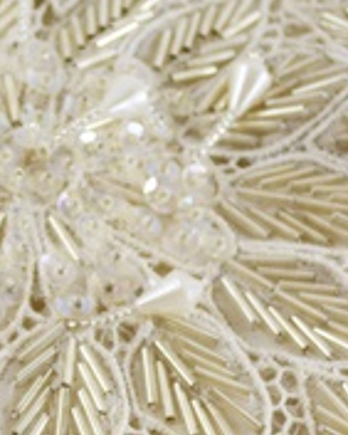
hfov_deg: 9.0
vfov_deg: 11.4
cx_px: -151
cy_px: 455
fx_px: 2156
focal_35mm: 168
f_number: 5.6
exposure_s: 1/125
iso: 200
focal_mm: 35
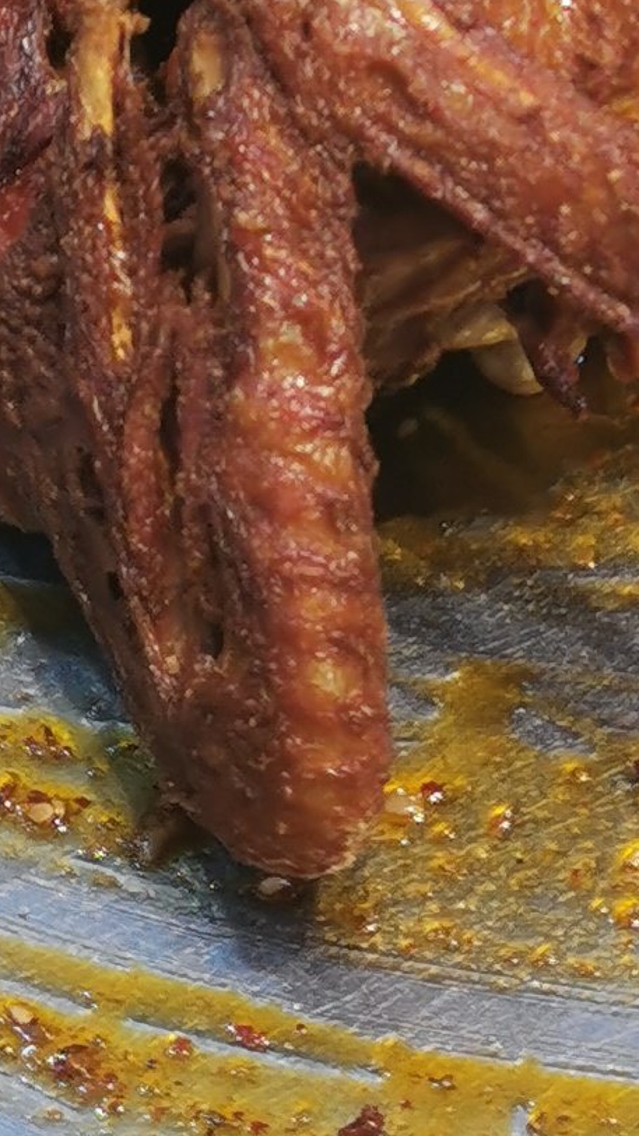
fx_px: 5847
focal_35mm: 194
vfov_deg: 10.8
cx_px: 818
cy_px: -466
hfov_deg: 6.2
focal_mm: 5.58
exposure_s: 1/100
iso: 64
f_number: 1.8
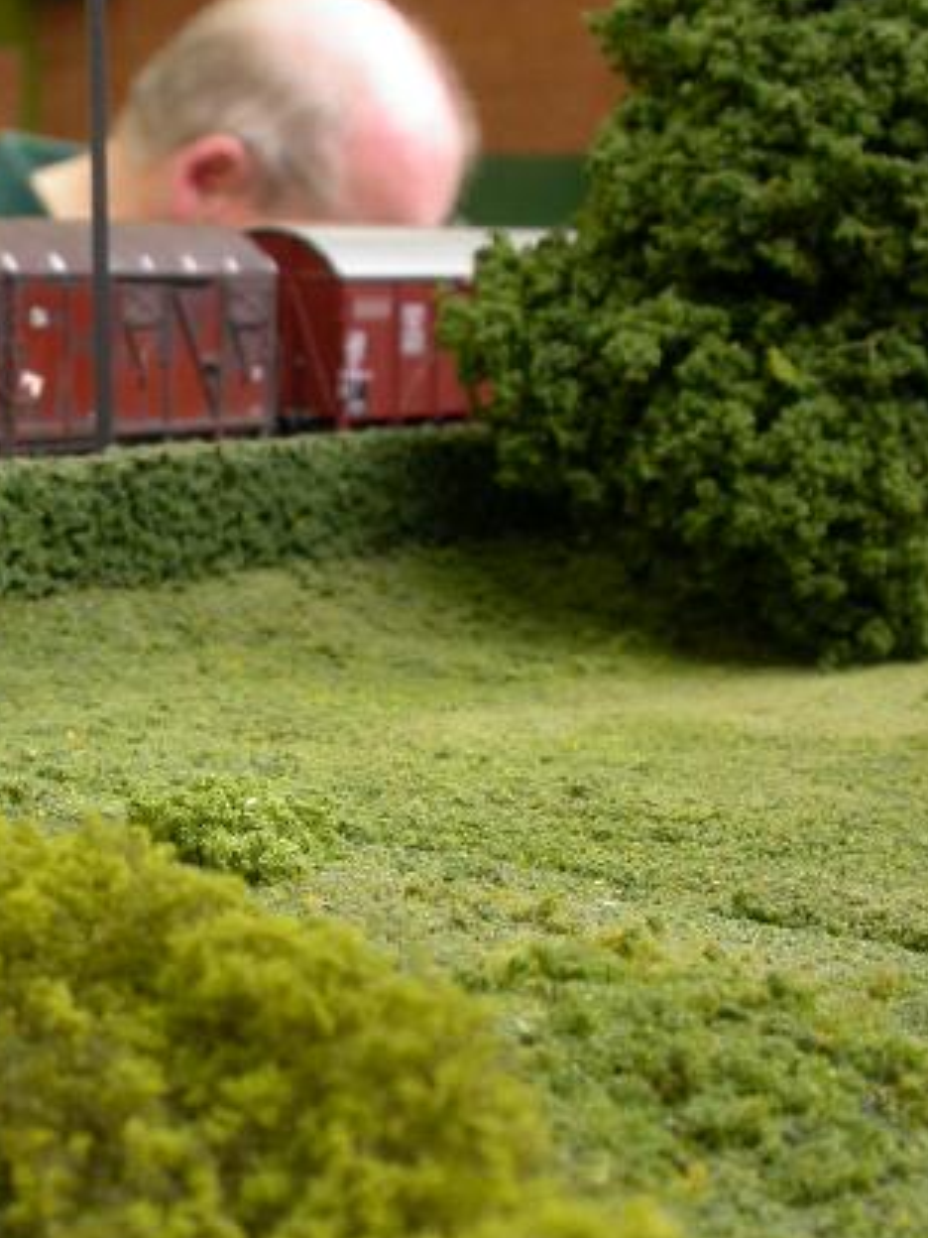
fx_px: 2609
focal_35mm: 73
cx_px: -89
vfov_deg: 26.7
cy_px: 595
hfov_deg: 19.3
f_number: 5.3
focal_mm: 7.85
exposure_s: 1/5.6
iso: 143
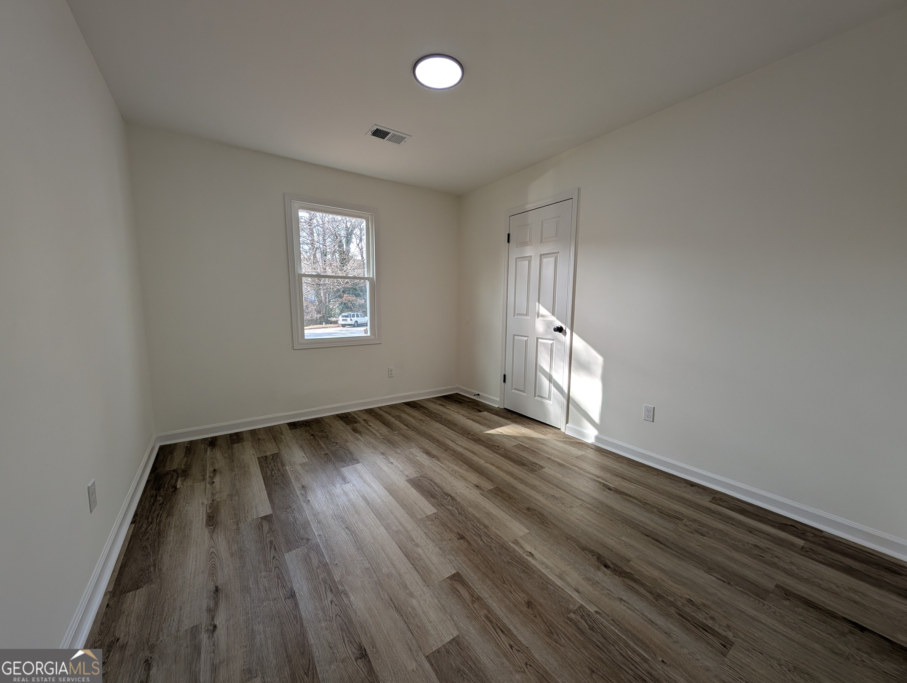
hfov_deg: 110.5
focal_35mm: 12
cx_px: 454
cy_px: 342
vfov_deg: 94.6
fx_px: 315
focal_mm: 2.23
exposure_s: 1/122
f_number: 1.95
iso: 44
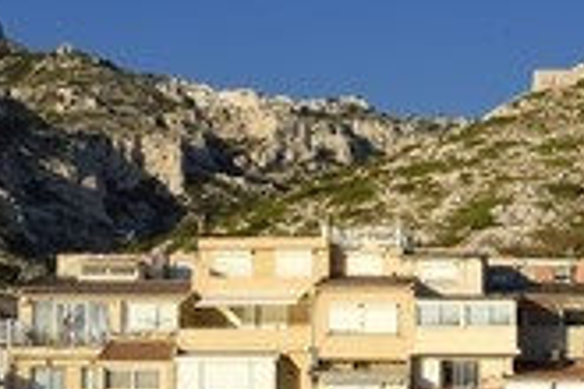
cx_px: 517
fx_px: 1898
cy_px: 343
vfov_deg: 11.6
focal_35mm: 117
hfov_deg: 17.3
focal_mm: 46
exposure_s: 1/250
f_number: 13
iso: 200
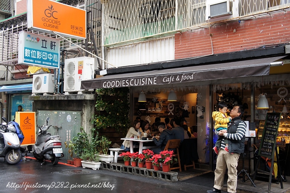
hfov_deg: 49.6
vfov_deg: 34.2
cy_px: 96
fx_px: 314
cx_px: 145
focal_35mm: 39
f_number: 4
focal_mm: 26
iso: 250
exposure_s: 1/40
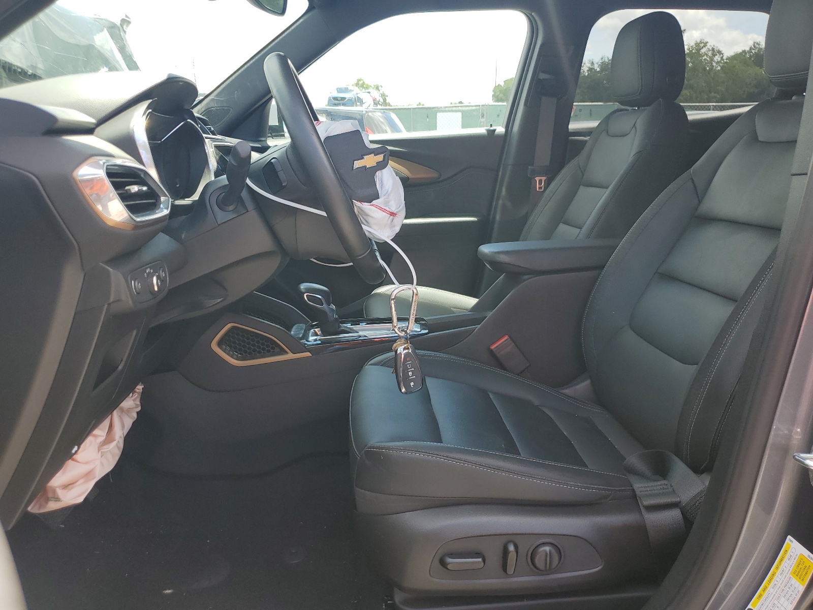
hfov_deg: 67.3
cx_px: 406
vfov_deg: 53.1
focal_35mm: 26
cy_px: 305
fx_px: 611
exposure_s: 1/435
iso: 50
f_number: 1.5
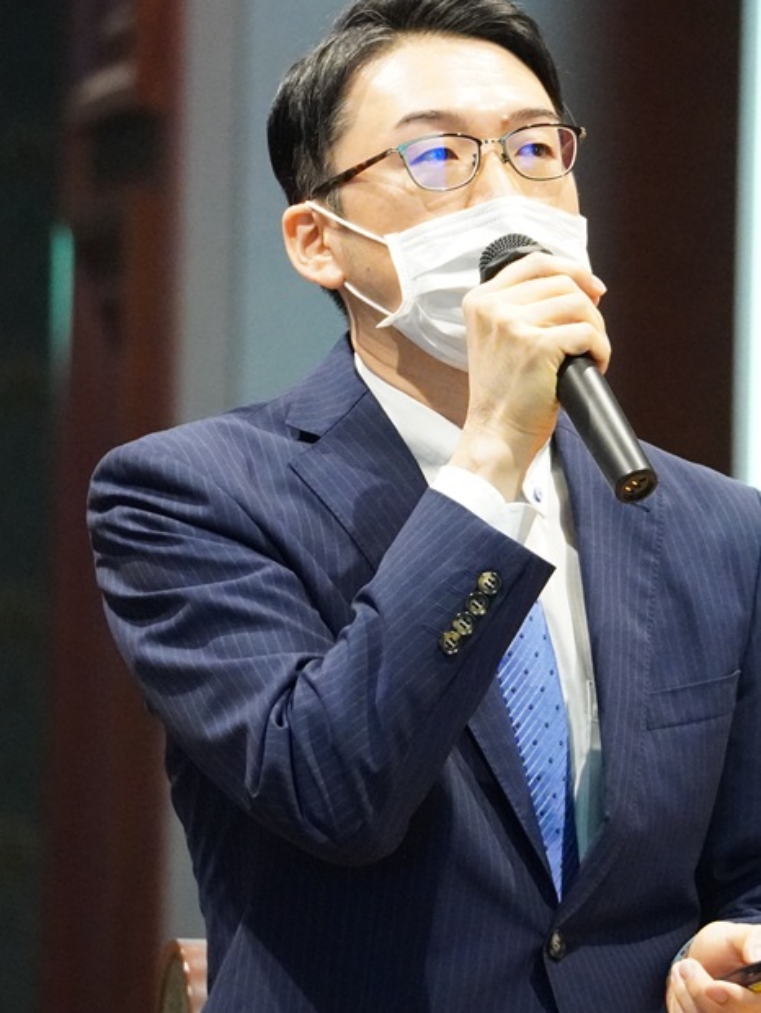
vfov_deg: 2.9
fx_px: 19925
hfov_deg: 2.2
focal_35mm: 680
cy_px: 486
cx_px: 505
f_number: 6.3
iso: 6400
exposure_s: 1/60
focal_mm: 244
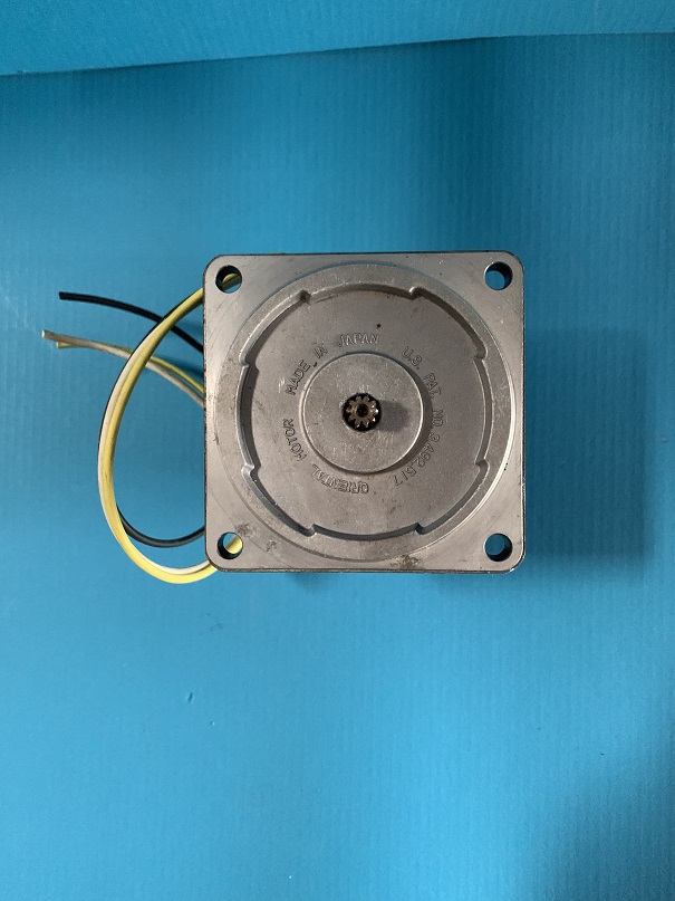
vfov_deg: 67.3
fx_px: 676
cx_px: 338
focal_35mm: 26
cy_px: 450
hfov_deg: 53.1
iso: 500
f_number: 1.8
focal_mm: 4.25
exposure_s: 1/30
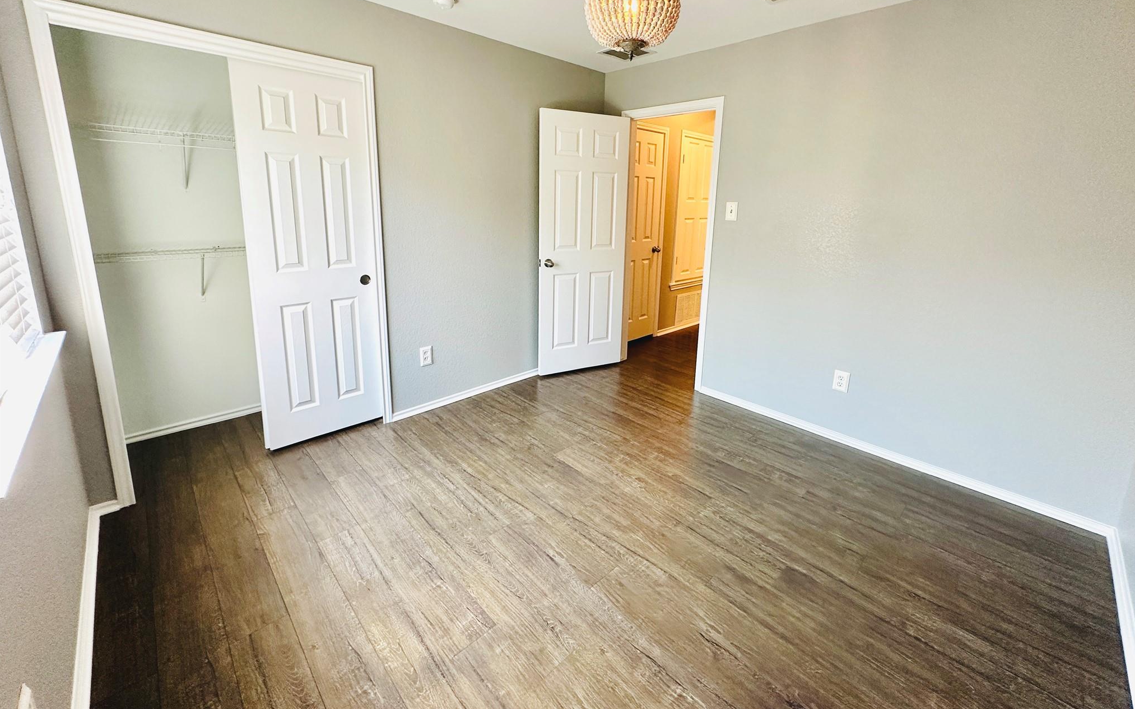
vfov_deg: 74.1
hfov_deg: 101.5
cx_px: 573
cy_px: 287
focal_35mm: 15
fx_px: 464
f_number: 2.2
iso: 200
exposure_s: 1/60
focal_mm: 2.22
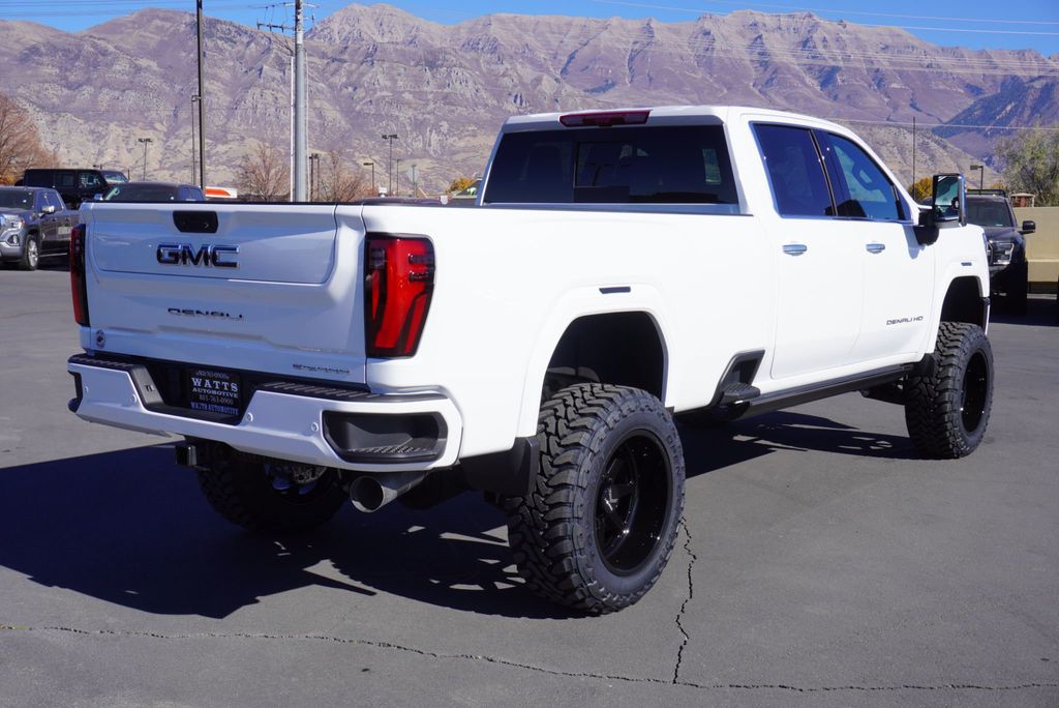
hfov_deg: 46.4
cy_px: 354
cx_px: 530
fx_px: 1236
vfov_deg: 31.9
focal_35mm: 42
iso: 100
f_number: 11
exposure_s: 1/160
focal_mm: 28
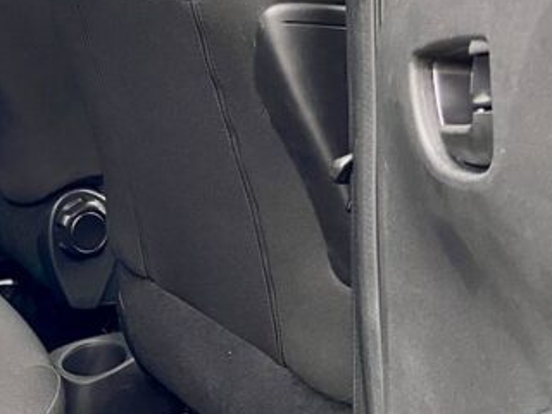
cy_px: 40
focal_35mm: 65
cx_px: -86
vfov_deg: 22.0
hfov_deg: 26.9
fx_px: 1037
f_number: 1.8
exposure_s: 1/60
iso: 160
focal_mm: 4.25
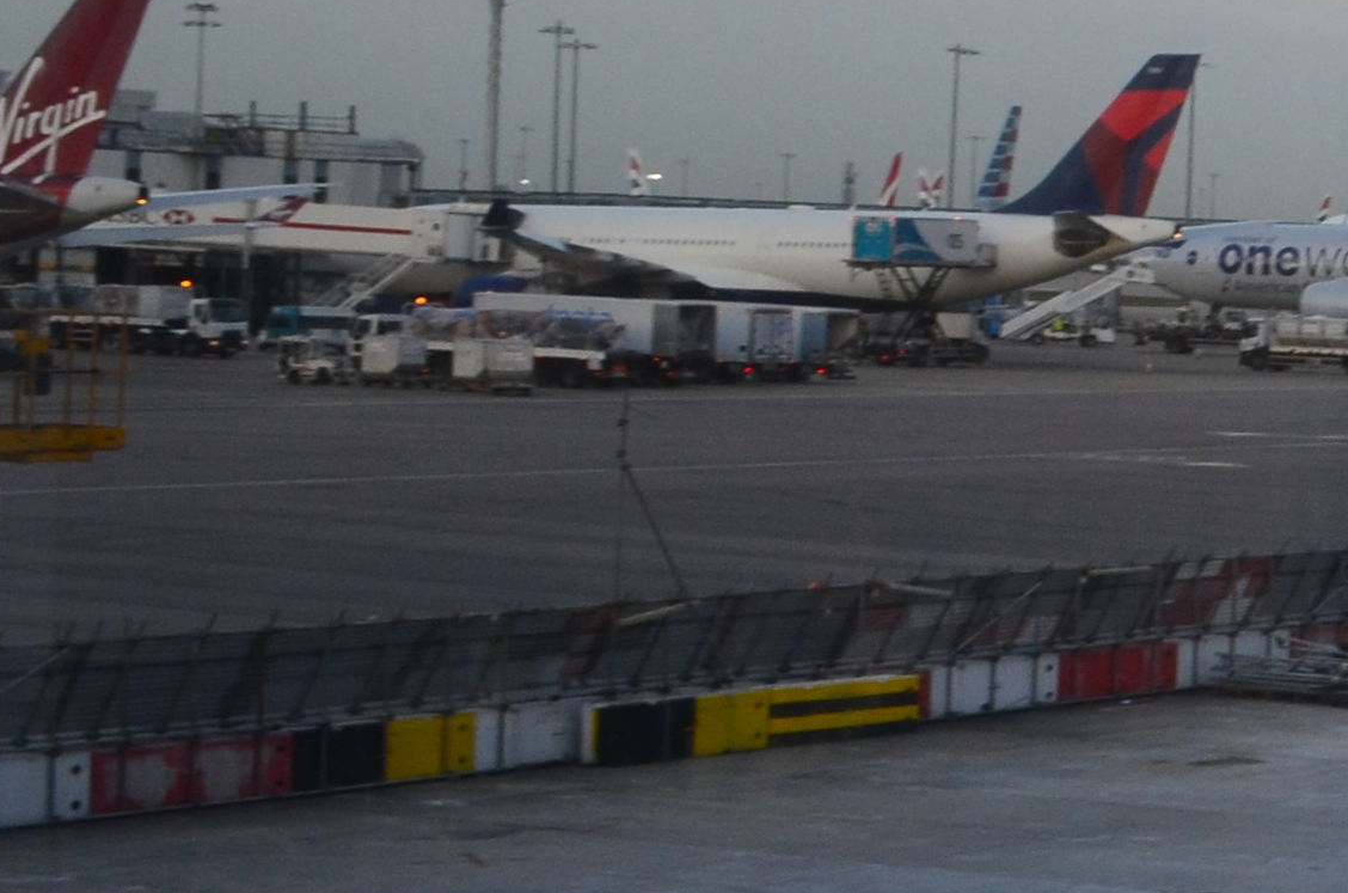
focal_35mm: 118
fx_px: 4409
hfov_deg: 14.7
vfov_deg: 11.5
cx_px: 2610
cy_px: 273
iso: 400
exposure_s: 1/20
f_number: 8
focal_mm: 18
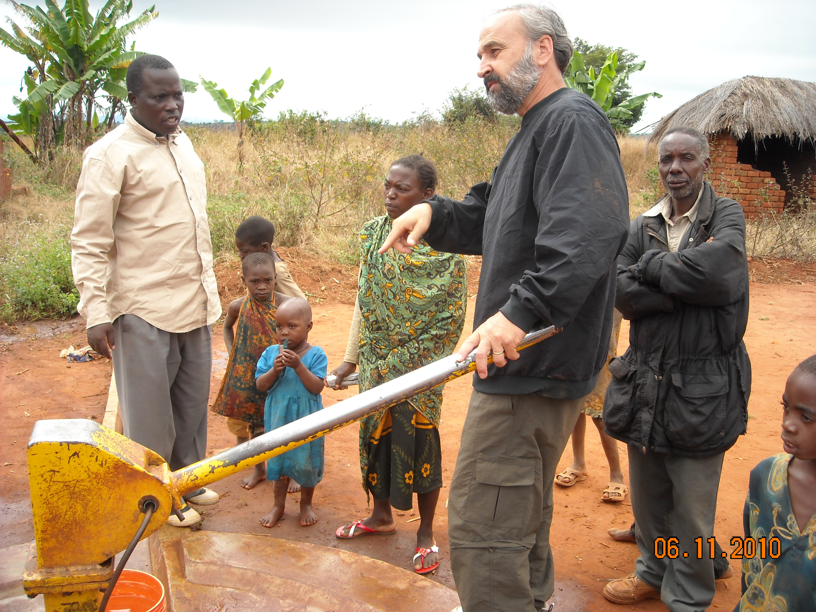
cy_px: 306
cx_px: 408
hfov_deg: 52.6
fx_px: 825
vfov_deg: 40.7
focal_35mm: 35
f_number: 2.8
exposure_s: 1/239
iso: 64
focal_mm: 5.7
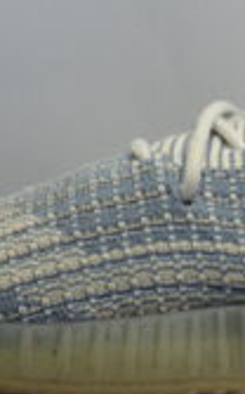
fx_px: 7956
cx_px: 368
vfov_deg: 2.8
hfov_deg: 1.8
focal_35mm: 743
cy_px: 46
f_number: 4.2
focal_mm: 135
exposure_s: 1/125
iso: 450
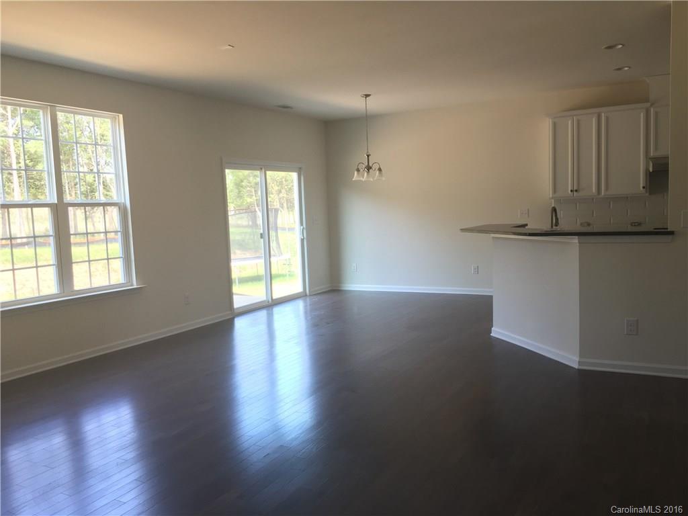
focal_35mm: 29
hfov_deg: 61.7
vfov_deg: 48.2
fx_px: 576
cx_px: 344
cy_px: 258
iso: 32
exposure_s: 1/30
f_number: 2.2
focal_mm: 4.15
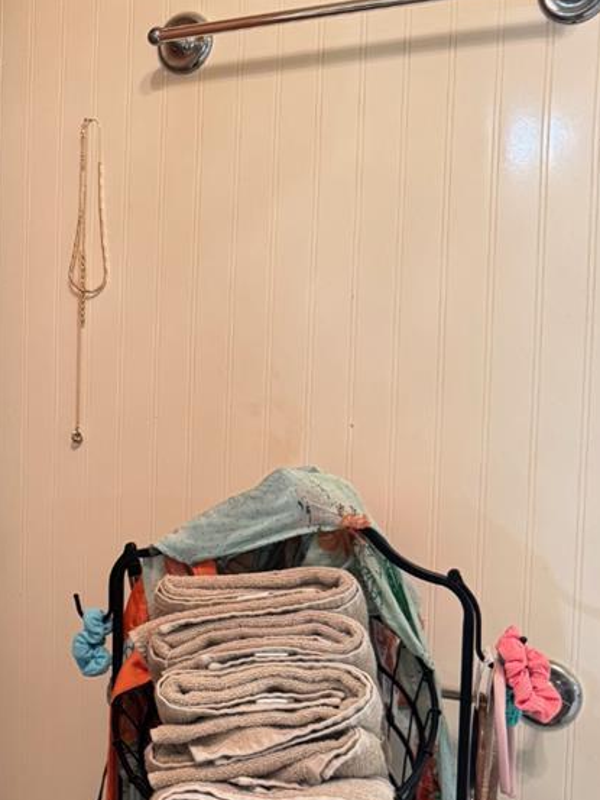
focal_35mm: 65
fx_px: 1502
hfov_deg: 20.6
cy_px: 471
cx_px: -186
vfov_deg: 29.8
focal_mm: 6.76
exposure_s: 1/60
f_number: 1.78
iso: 400
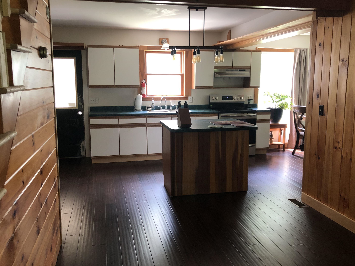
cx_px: 175
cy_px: 131
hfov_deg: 58.4
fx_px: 318
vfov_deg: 45.4
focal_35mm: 31
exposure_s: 1/15
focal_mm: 4
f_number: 1.8
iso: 40
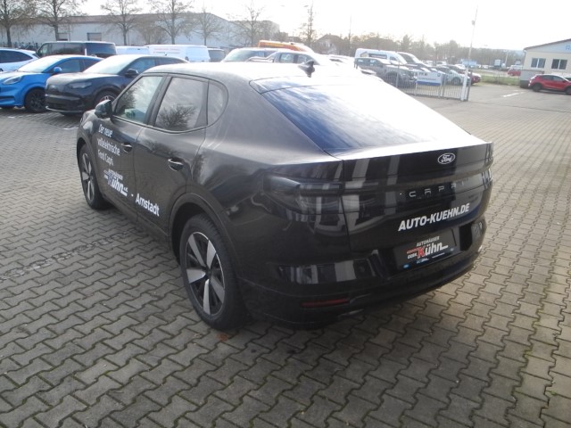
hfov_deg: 63.4
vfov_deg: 49.7
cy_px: 214
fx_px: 462
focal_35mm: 28
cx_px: 286
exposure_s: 1/800
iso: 400
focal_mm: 6
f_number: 3.2
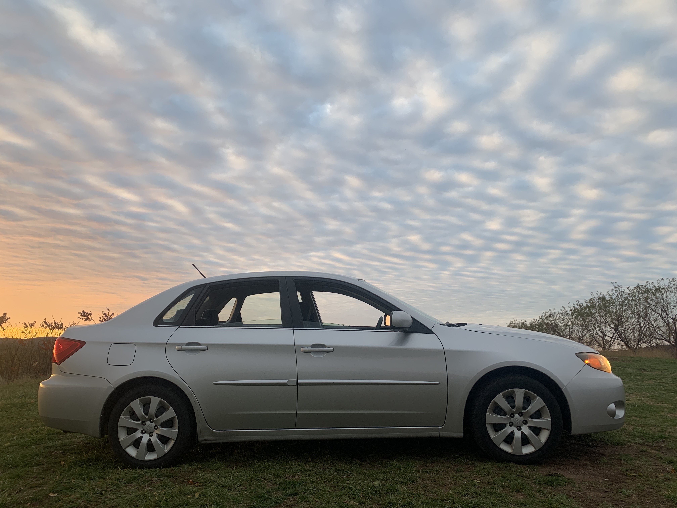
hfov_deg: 67.3
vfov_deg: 53.1
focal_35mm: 26
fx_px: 508
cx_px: 338
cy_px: 254
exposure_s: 1/122
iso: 25
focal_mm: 4.25
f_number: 1.8
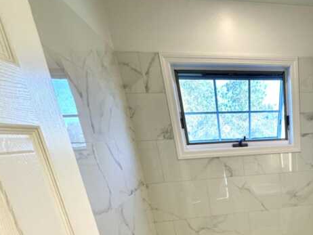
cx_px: 293
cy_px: 240
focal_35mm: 31
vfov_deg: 39.5
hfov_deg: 50.4
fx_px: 280
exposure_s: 1/120
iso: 100
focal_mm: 2.22
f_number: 2.2
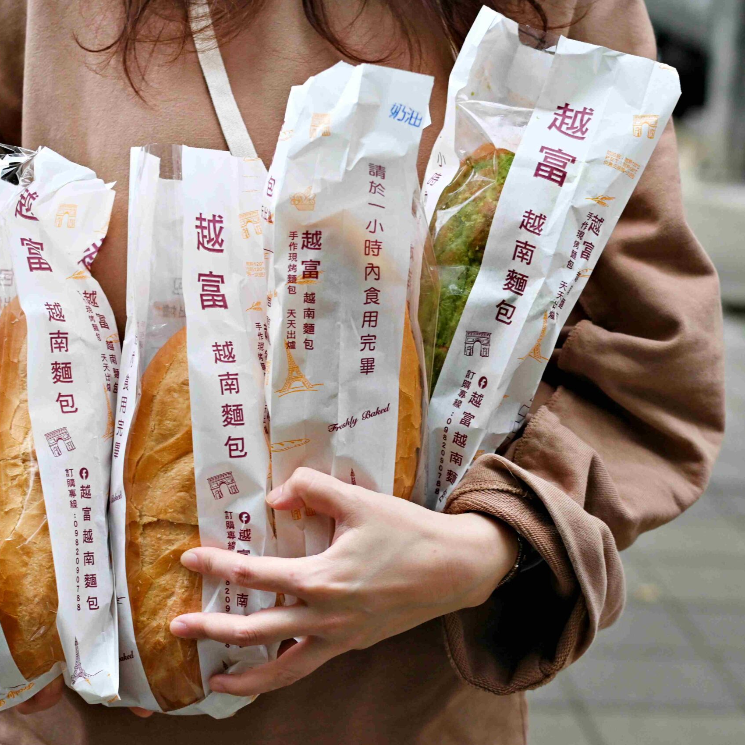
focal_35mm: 96
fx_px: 2338
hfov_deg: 18.1
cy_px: 373
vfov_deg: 18.1
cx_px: 323
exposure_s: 1/200
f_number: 3.2
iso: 360
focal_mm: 50
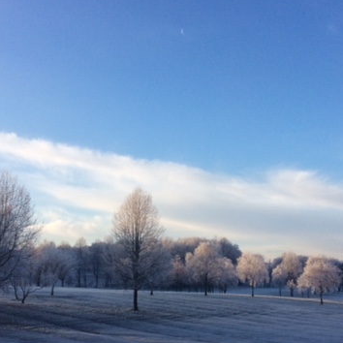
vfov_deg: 33.3
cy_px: 197
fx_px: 572
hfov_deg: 33.4
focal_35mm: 51
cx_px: 185
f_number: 2.4
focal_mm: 3.3
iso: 32
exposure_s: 1/937
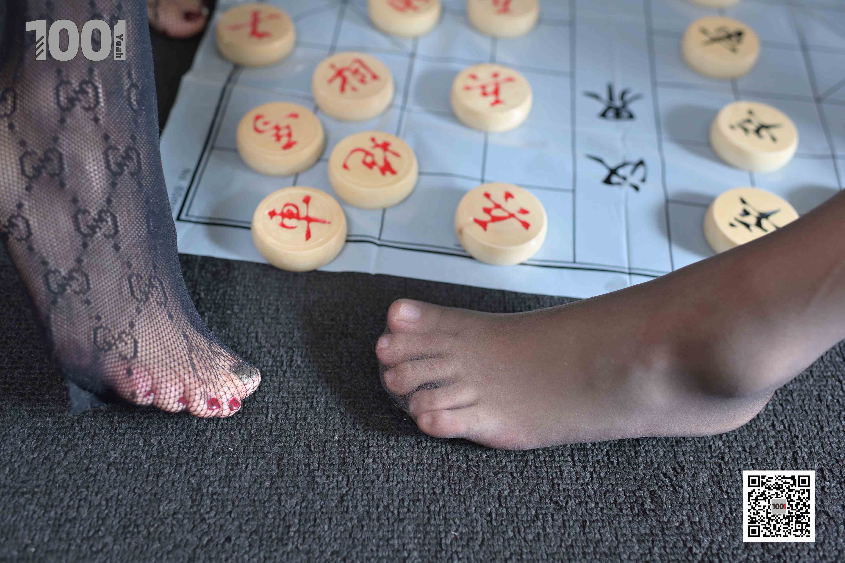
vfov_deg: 37.9
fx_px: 821
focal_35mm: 35
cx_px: 422
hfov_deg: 54.4
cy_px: 282
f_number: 3.2
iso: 800
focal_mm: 35
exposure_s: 1/200
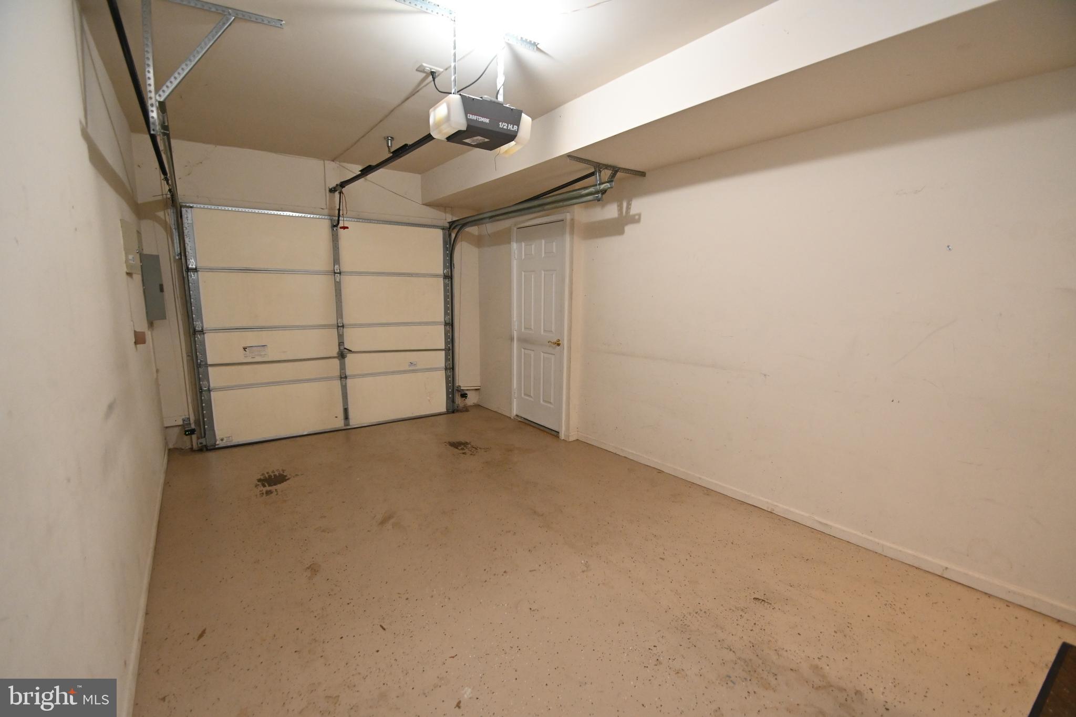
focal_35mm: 15
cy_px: 358
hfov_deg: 100.4
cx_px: 538
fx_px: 448
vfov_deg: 77.3
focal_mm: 10
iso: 2000
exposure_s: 1/60
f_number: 4
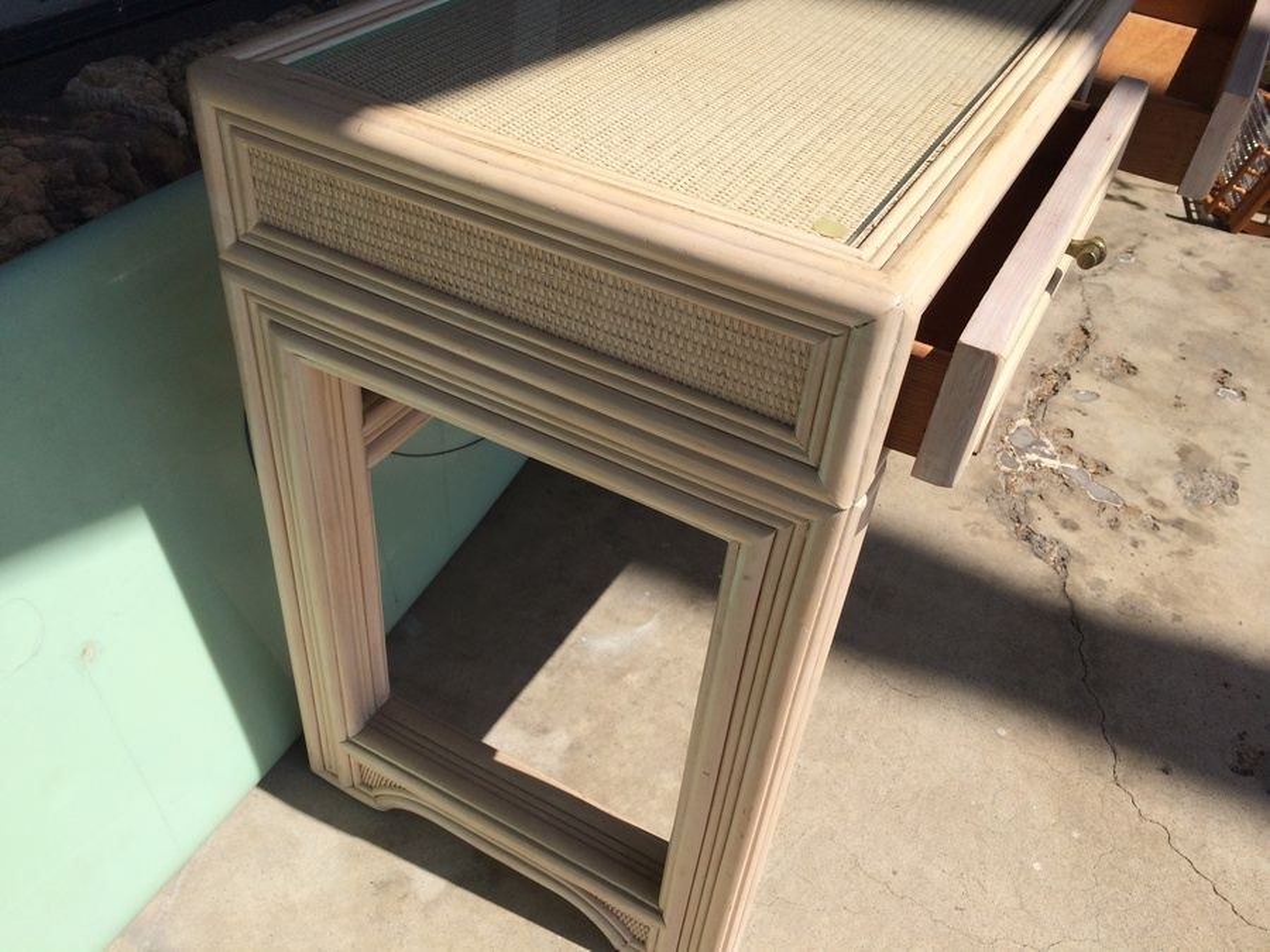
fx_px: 1101
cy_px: 476
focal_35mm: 30
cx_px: 635
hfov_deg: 60.0
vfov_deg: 46.8
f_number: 2.2
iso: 40
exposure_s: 1/3425
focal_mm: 4.12
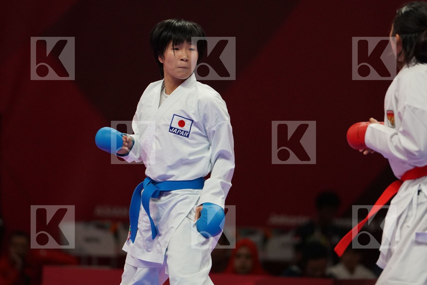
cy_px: 142
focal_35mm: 420
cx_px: 214
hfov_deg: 4.9
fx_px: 4981
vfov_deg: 3.3
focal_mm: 280
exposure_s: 1/1000
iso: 2500
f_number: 4
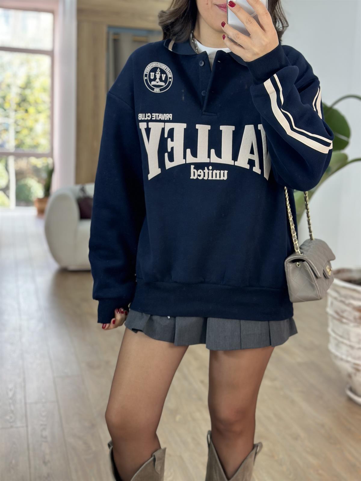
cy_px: 240
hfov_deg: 30.3
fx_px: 667
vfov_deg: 39.7
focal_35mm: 48
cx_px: 180
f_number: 1.78
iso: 80
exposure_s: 1/100
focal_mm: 6.86
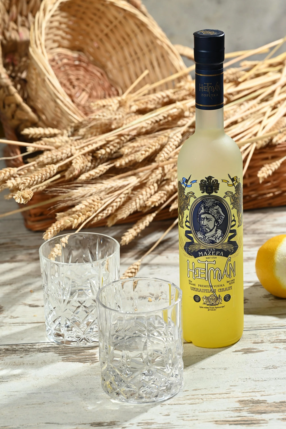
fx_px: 1251
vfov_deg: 19.5
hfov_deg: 13.0
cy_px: 214
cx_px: 143
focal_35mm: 105
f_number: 10
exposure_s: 1/125
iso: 125
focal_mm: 105
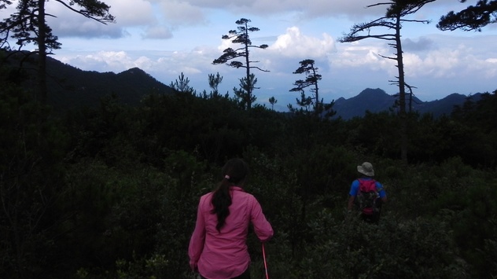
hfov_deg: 56.6
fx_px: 461
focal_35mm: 35
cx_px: 271
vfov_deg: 33.2
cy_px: 81
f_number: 8
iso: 160
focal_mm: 5.2
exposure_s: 1/410
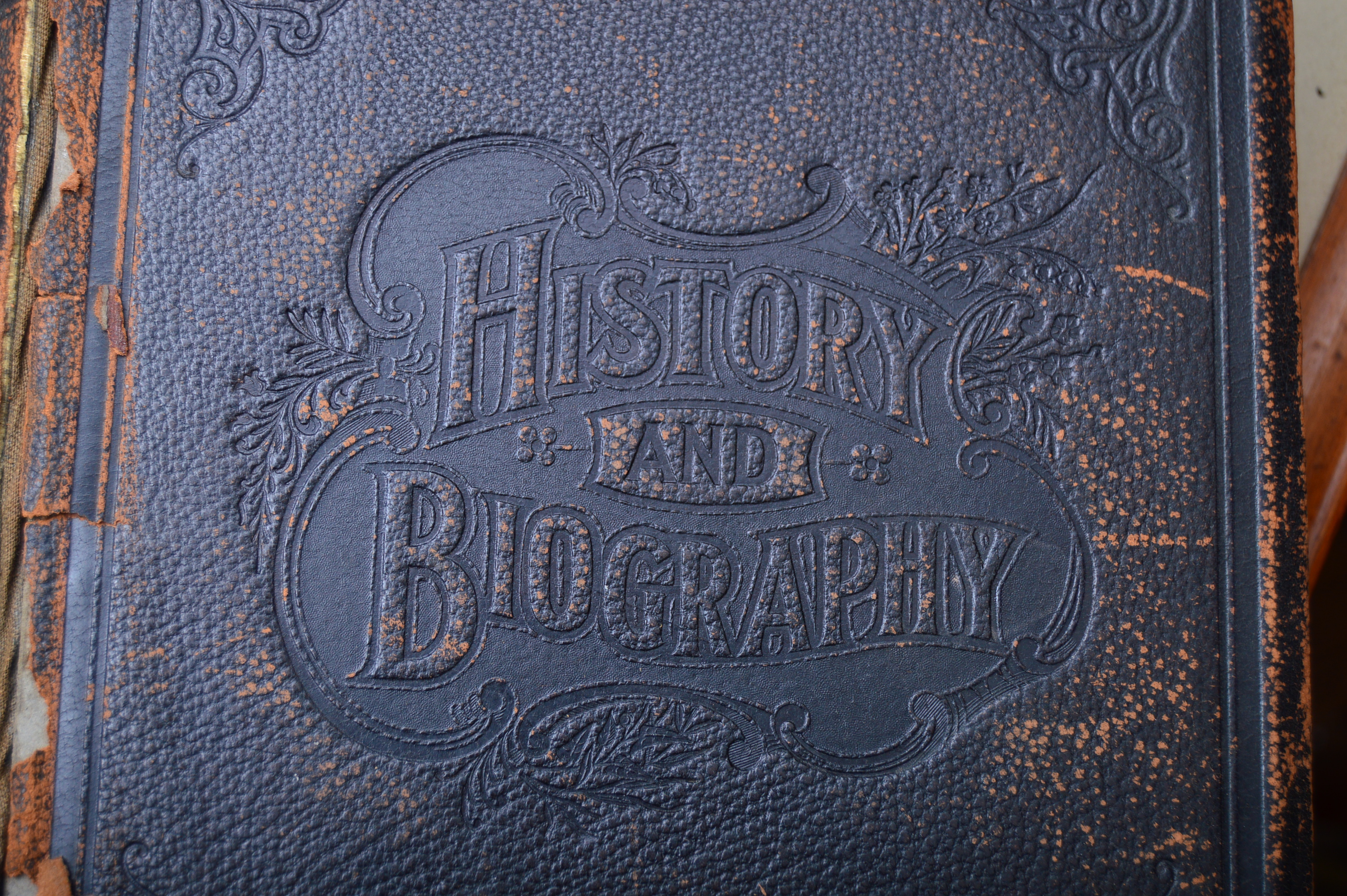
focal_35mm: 60
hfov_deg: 33.4
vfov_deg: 22.6
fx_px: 2243
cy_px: 448
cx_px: 674
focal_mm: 40
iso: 200
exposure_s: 1/200
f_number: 5
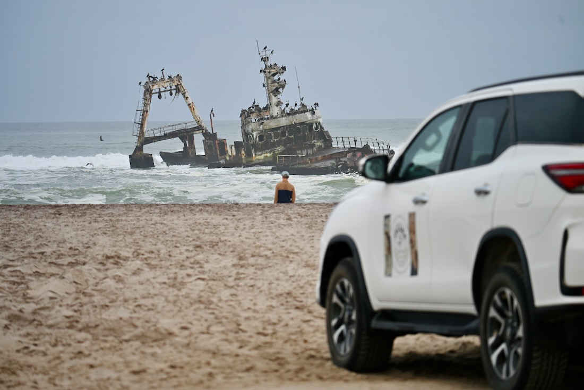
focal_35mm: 150
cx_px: 292
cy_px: 195
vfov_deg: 9.2
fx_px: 2434
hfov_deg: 13.7
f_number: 5
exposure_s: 1/160
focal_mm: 150
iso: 110
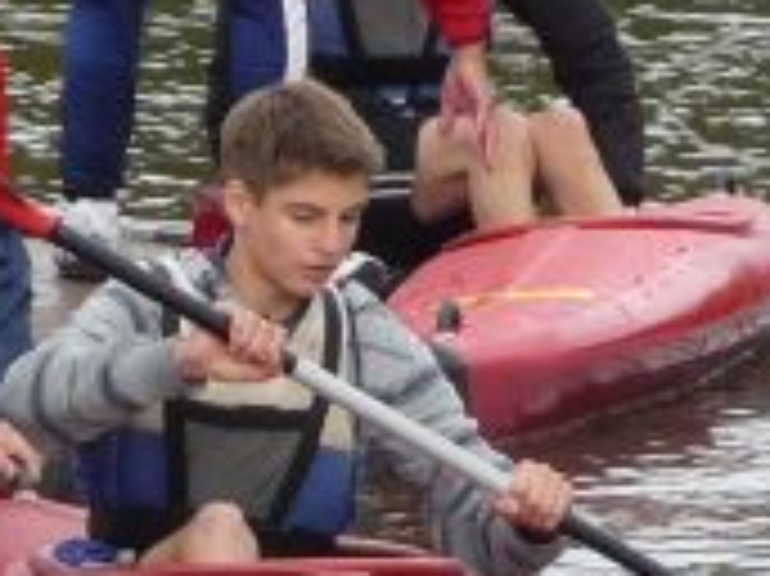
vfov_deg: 2.1
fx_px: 15916
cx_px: 585
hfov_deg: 2.8
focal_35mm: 716
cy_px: 238
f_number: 4.8
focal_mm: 24.1
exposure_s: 1/160
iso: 100
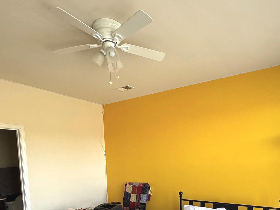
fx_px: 210
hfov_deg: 66.8
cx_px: 164
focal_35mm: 26
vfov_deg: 49.2
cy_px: 175
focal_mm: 2.22
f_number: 2.2
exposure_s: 1/99
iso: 100
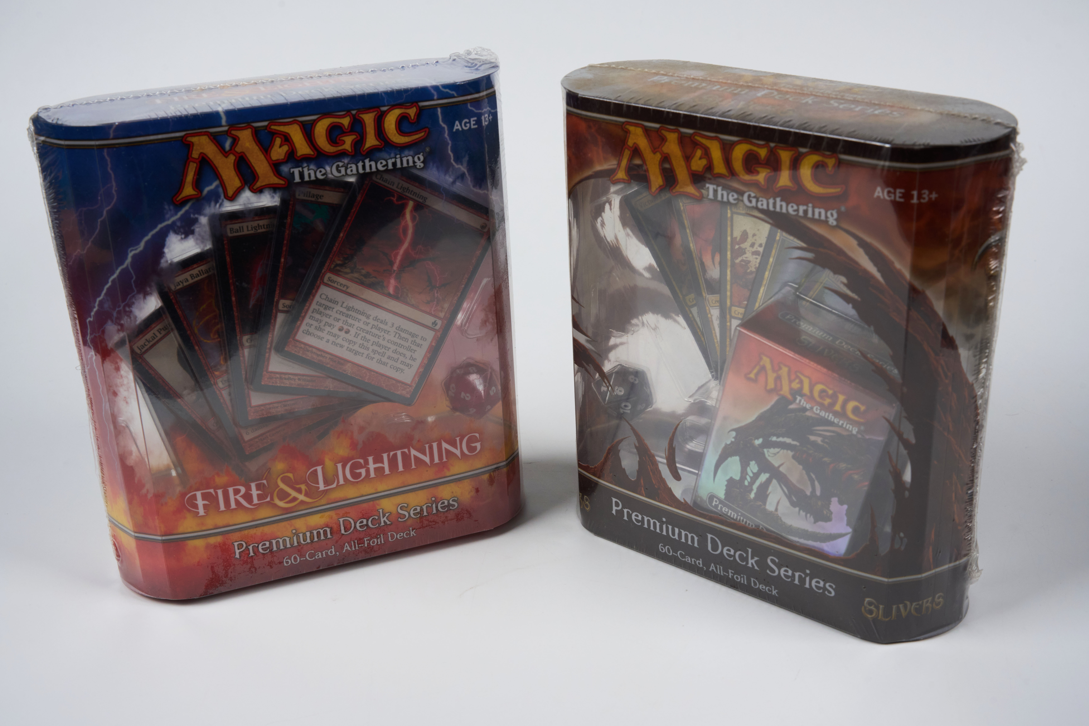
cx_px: 544
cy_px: 363
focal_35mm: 45
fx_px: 1361
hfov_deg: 43.6
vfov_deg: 29.9
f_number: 13
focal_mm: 45
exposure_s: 1/50
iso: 800
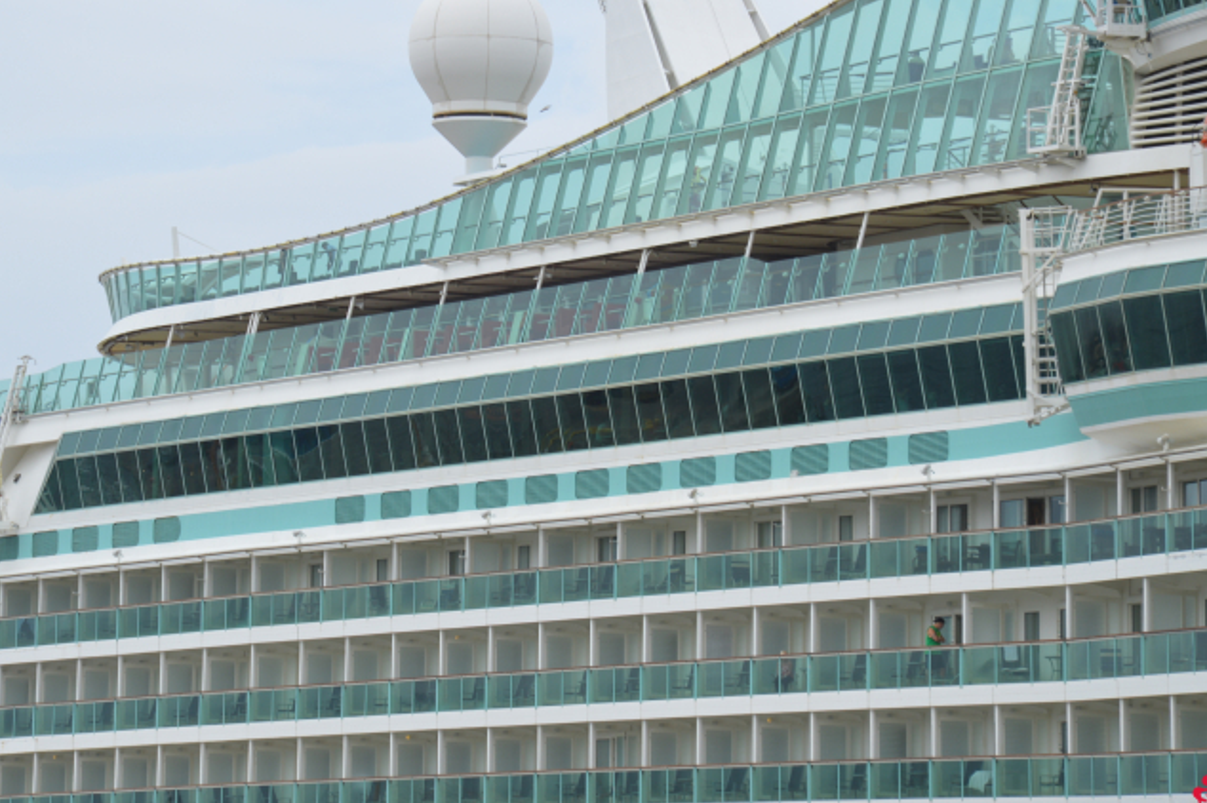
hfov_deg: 10.4
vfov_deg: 6.9
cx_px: 535
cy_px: 320
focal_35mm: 199
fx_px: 6656
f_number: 8
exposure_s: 1/250
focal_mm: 105
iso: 100
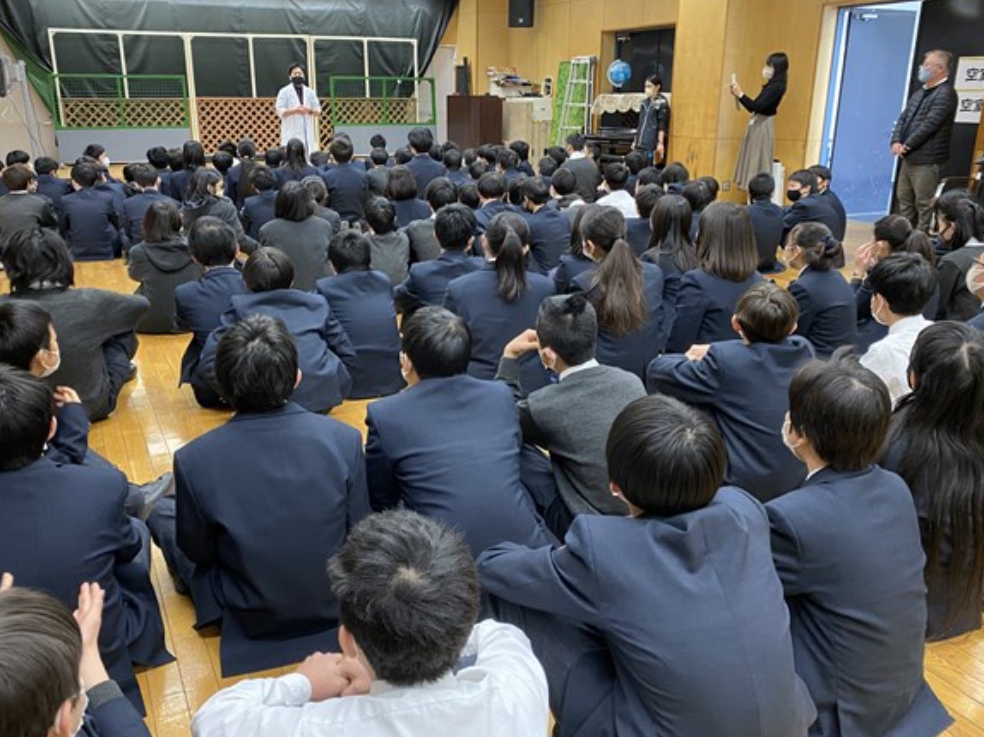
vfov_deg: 48.2
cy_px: 367
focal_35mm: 29
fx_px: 824
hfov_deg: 61.6
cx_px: 456
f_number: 1.8
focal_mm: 4.25
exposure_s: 1/33
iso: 400
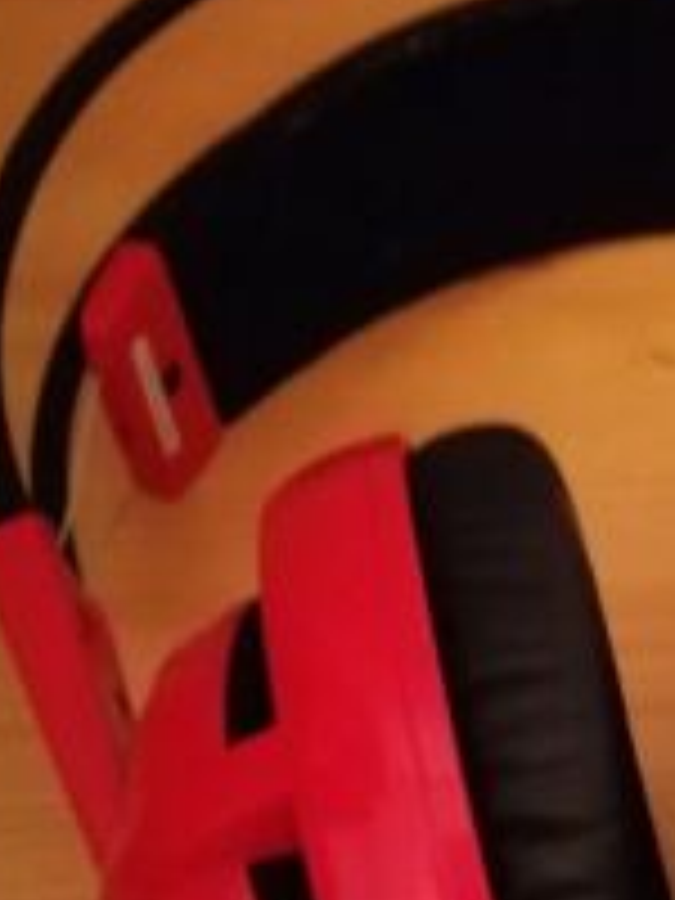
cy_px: 1080
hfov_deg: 16.8
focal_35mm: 83
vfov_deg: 21.8
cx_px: 868
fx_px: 2158
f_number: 1.8
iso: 2000
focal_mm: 3.95
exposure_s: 1/14.3
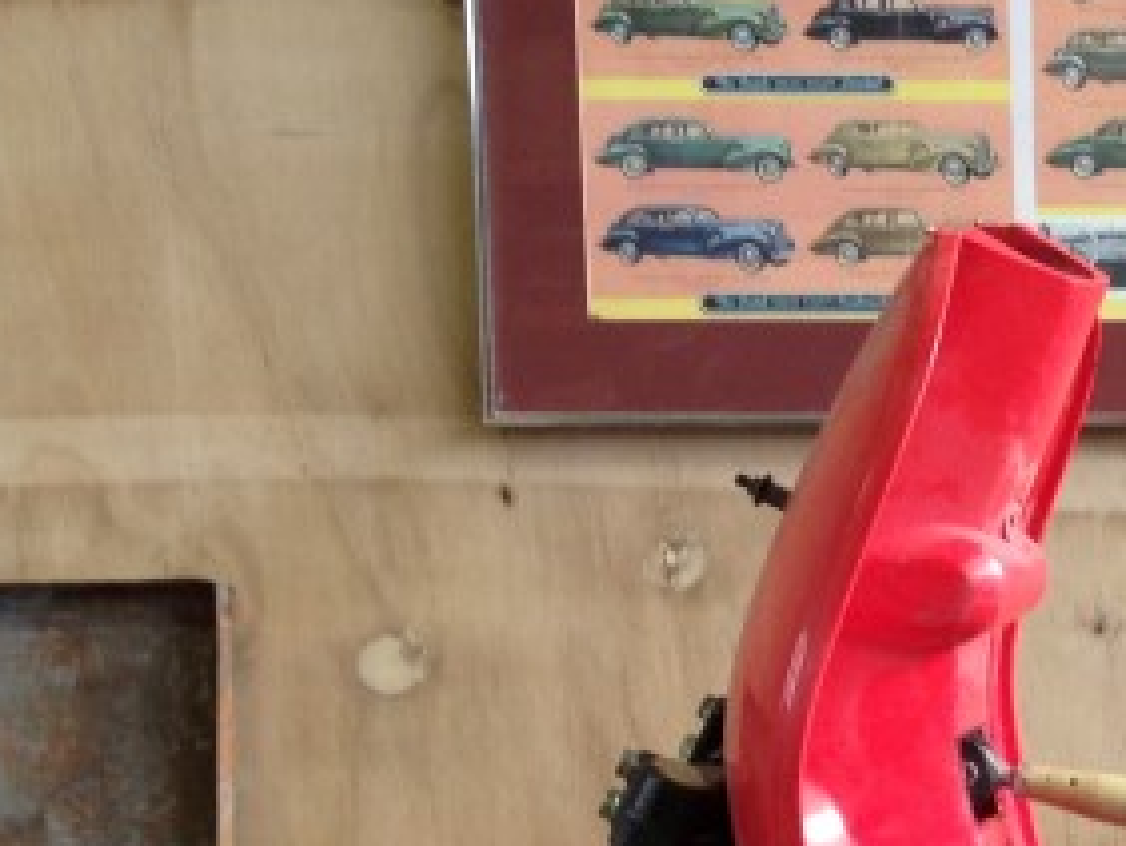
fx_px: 4135
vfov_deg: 11.6
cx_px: 1741
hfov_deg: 14.4
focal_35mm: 127
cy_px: 686
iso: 64
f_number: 2.4
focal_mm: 4.28
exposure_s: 1/40
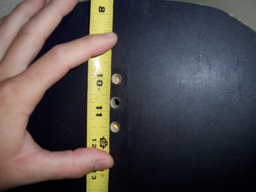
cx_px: 128
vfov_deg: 42.9
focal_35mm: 33
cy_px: 96
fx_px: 244
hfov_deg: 55.4
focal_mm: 5.5
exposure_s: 1/60
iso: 80
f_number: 2.8
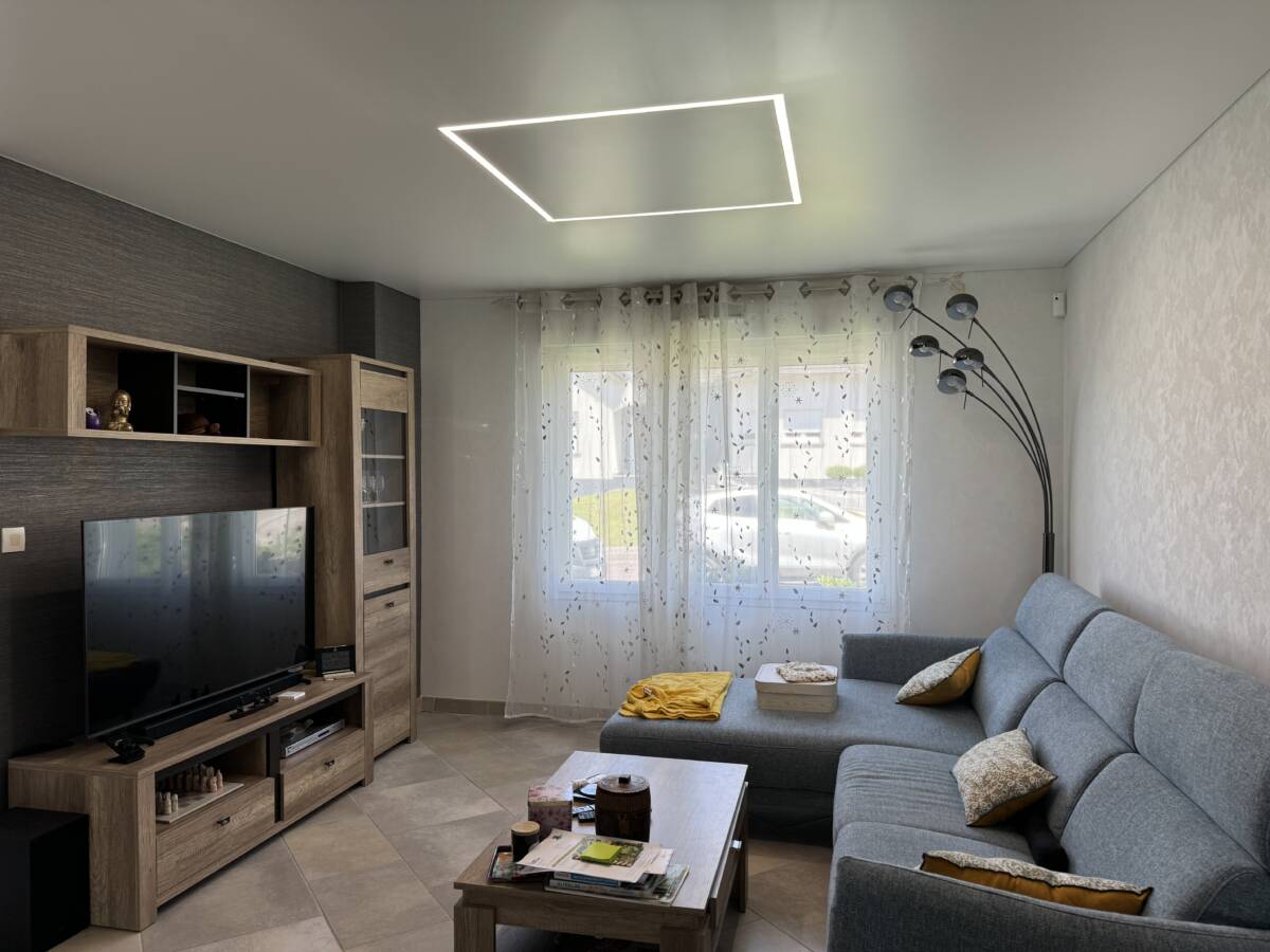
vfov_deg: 56.8
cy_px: 476
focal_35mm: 24
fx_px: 881
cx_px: 635
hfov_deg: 71.6
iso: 64
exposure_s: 1/174
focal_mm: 6.76
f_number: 1.78
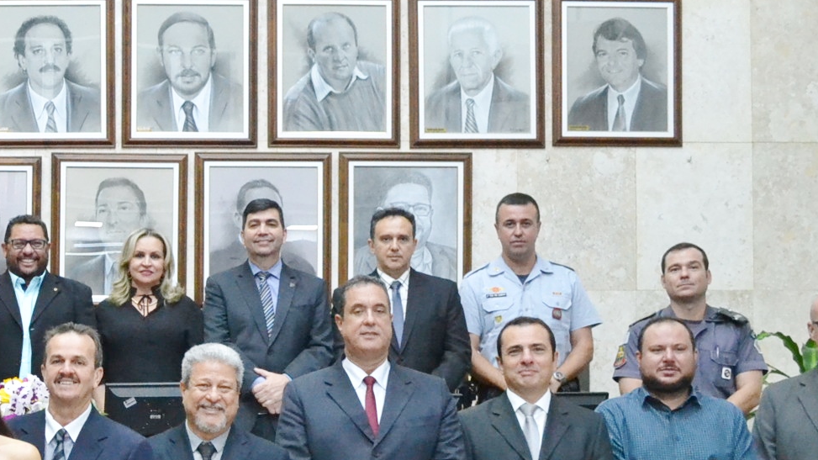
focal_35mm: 67
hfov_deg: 28.7
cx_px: -63
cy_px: 405
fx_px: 1453
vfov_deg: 17.7
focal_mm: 18
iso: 3200
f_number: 5
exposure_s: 1/100
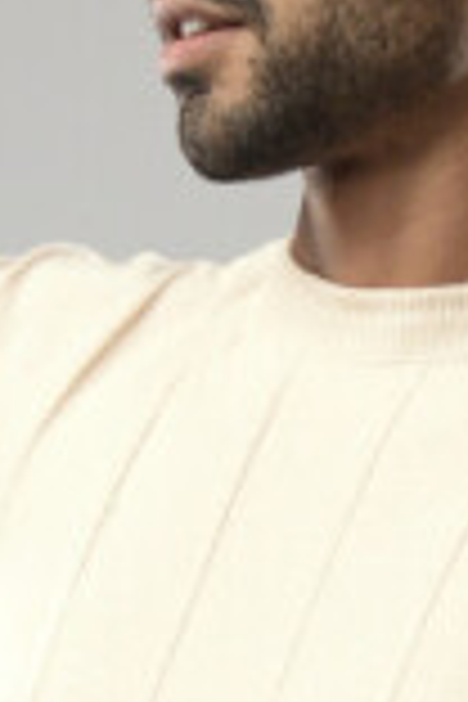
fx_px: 5694
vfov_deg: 6.6
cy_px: 1786
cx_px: -112
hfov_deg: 4.7
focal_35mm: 292
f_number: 5
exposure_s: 1/125
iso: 400
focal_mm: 38
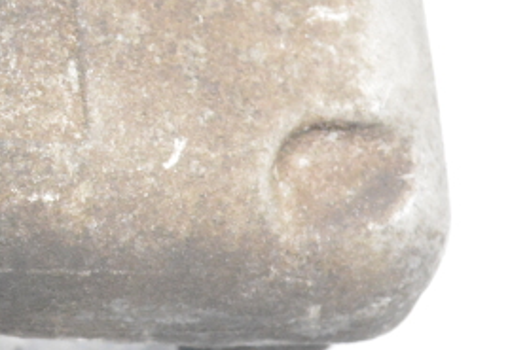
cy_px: 17
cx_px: -373
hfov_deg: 7.6
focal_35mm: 265
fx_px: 3877
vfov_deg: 5.2
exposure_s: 1/500
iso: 6400
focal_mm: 48
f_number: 7.1
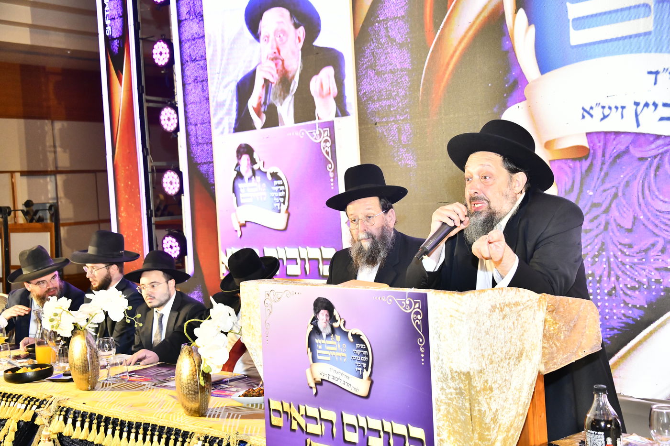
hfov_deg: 39.6
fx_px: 930
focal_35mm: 50
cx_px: 335
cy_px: 223
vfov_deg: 27.0
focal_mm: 50
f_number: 5.6
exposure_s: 1/100
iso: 3200
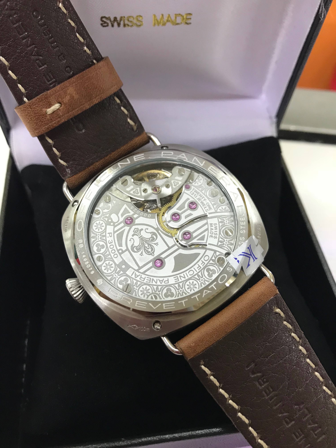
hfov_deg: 49.7
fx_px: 362
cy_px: 224
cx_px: 168
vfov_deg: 63.4
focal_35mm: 28
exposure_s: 1/17
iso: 50
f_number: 1.8
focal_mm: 3.99
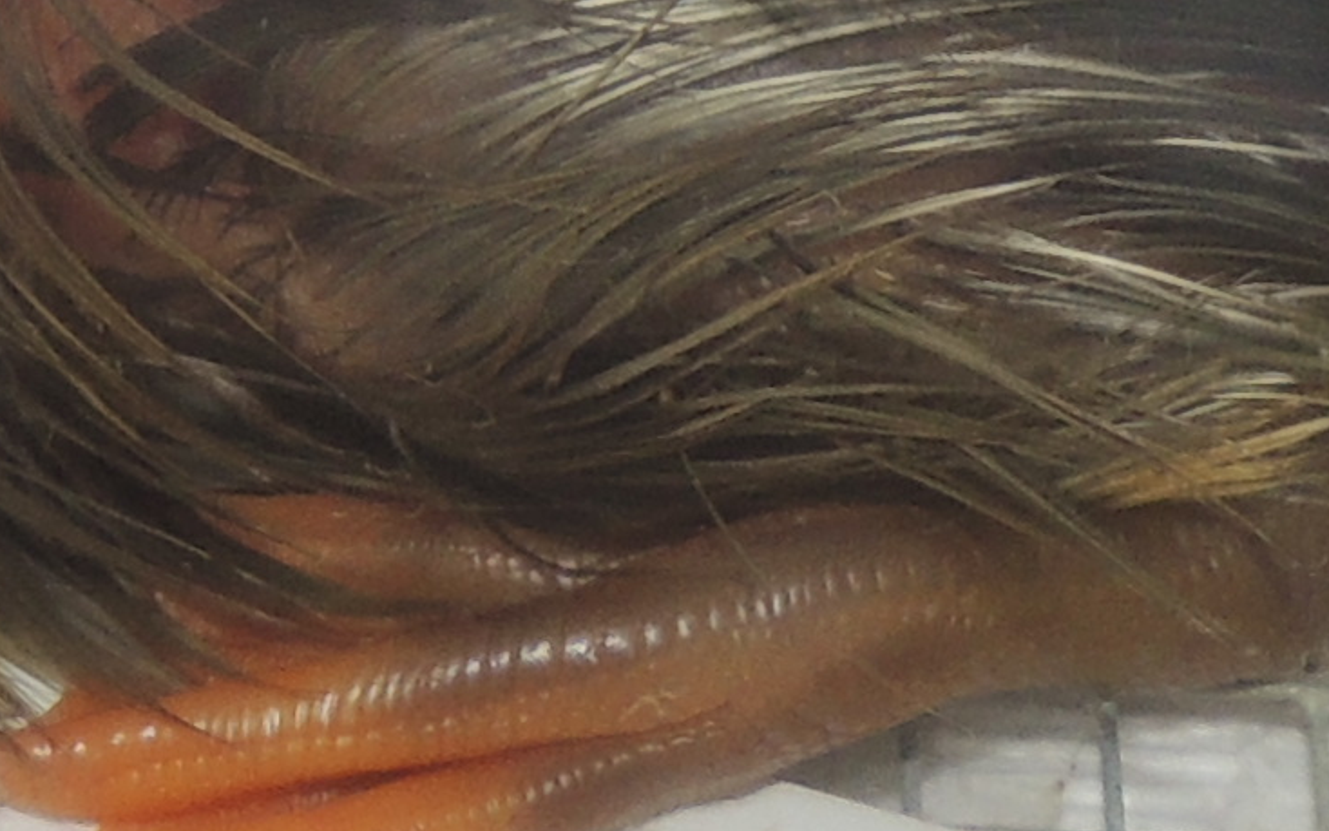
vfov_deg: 5.5
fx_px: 8440
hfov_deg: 8.9
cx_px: -81
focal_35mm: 233
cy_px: -668
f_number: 3.3
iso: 110
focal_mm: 6.2
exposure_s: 1/30
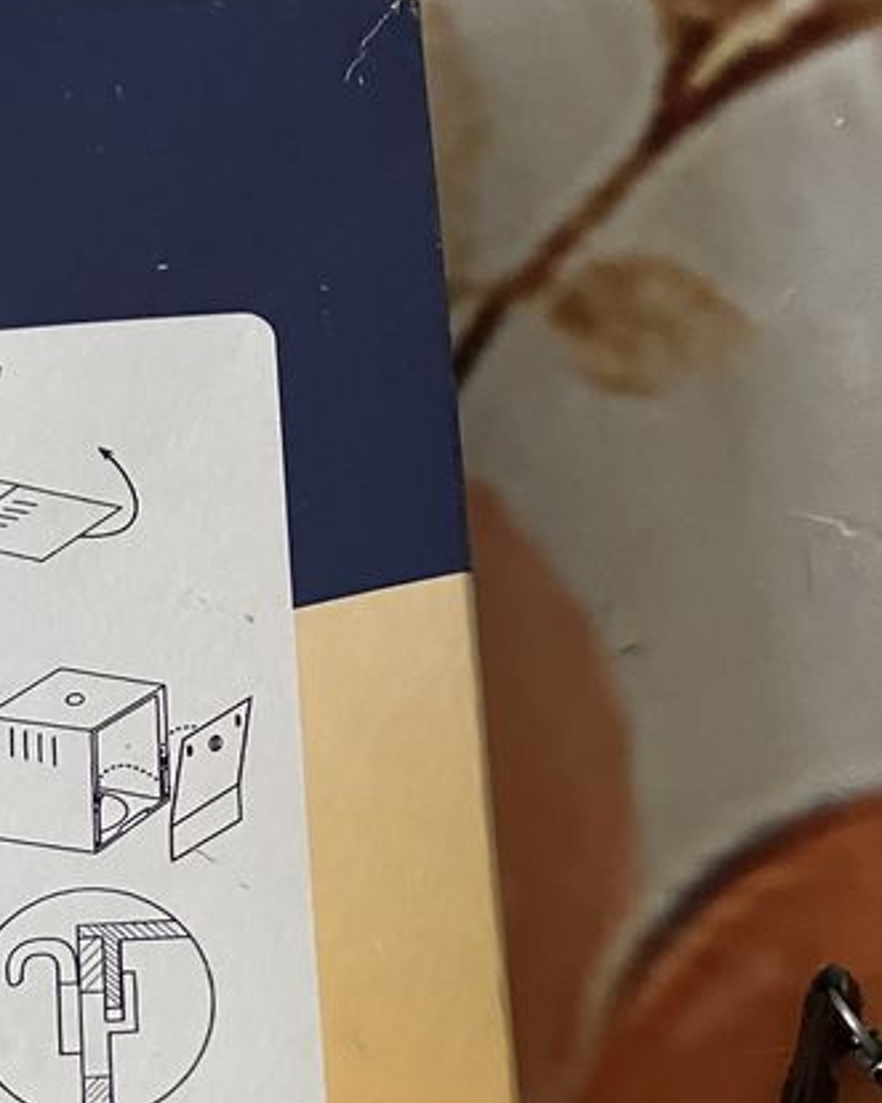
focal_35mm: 66
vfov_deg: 27.6
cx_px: -112
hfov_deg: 21.8
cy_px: 1007
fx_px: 2154
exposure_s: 1/40
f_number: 1.8
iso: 400
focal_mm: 3.99
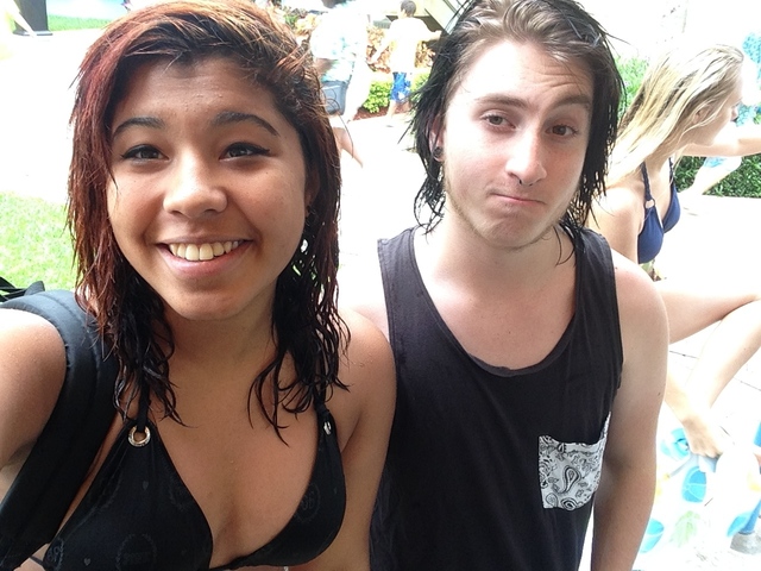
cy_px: 286
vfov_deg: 42.9
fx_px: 725
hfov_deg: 55.4
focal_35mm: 33
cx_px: 380
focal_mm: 2.15
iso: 50
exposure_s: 1/60
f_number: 2.4
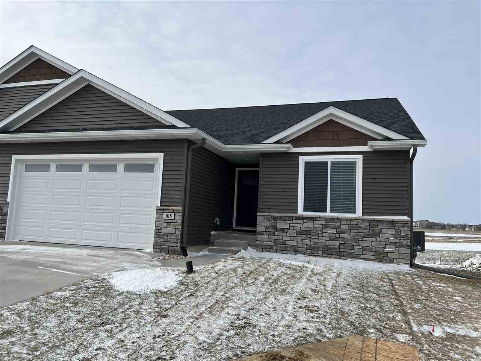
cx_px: 240
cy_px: 180
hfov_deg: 67.3
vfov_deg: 53.1
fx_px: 361
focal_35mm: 26
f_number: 1.5
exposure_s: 1/5076
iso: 50
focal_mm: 5.7
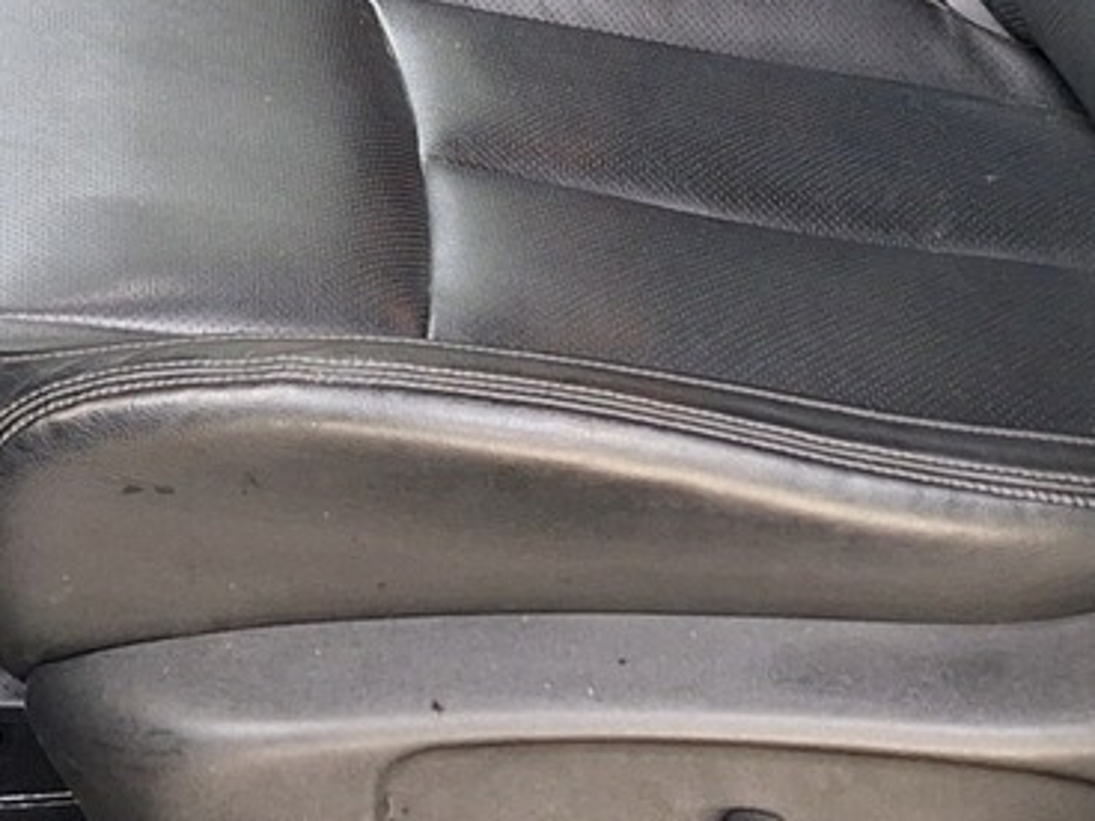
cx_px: 36
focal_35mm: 100
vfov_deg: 13.4
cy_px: -631
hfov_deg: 19.2
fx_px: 3163
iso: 320
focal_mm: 5.54
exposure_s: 1/25
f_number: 1.8
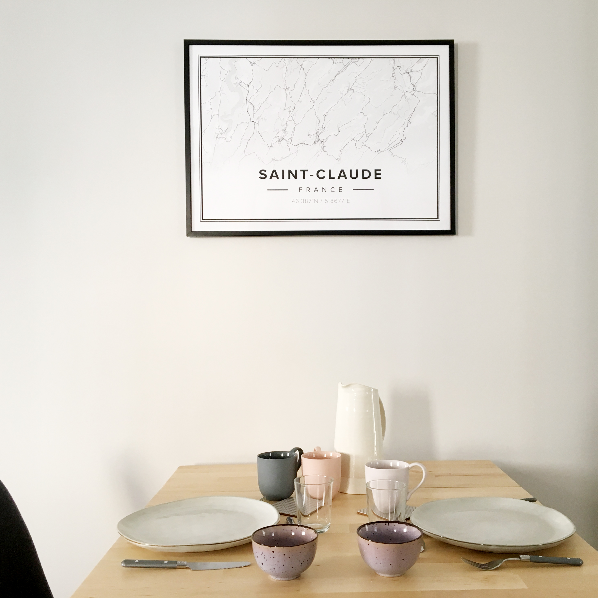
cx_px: 333
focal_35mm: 35
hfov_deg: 47.1
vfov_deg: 47.2
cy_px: 296
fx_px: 684
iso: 80
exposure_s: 1/33
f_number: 2.2
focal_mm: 4.15
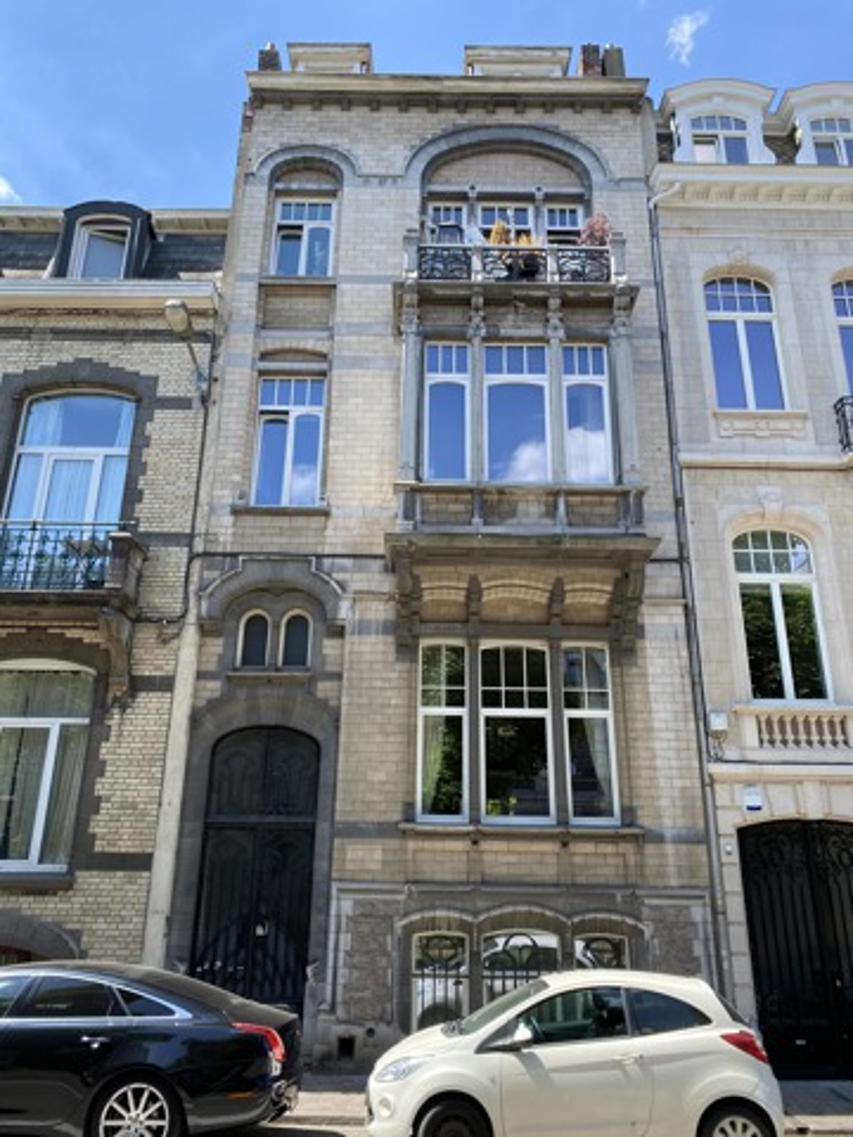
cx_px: 426
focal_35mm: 26
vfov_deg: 67.3
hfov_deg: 53.1
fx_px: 854
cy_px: 568
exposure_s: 1/738
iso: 32
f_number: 1.8
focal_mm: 4.25
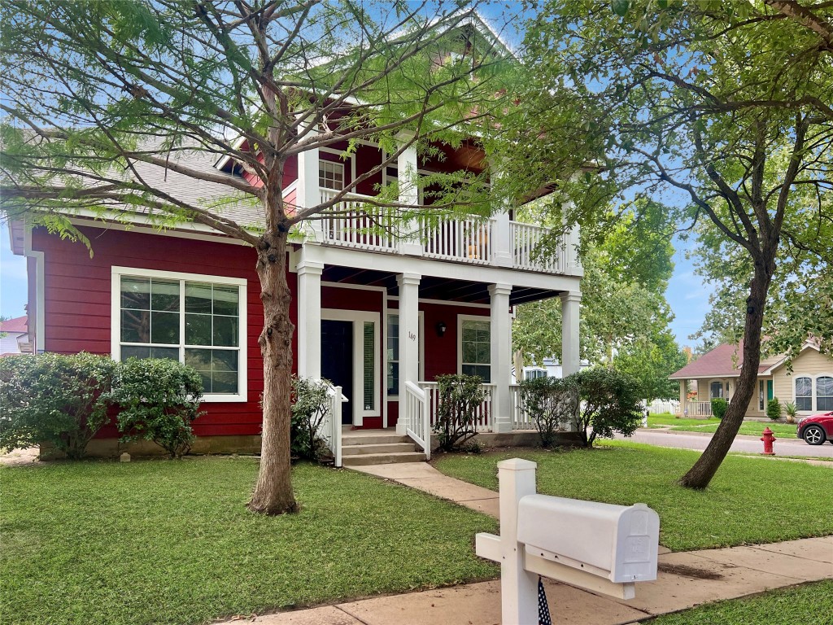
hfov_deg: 67.3
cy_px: 312
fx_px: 626
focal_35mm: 26
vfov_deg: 53.1
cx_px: 416
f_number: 1.5
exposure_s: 1/121
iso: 125
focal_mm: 5.7
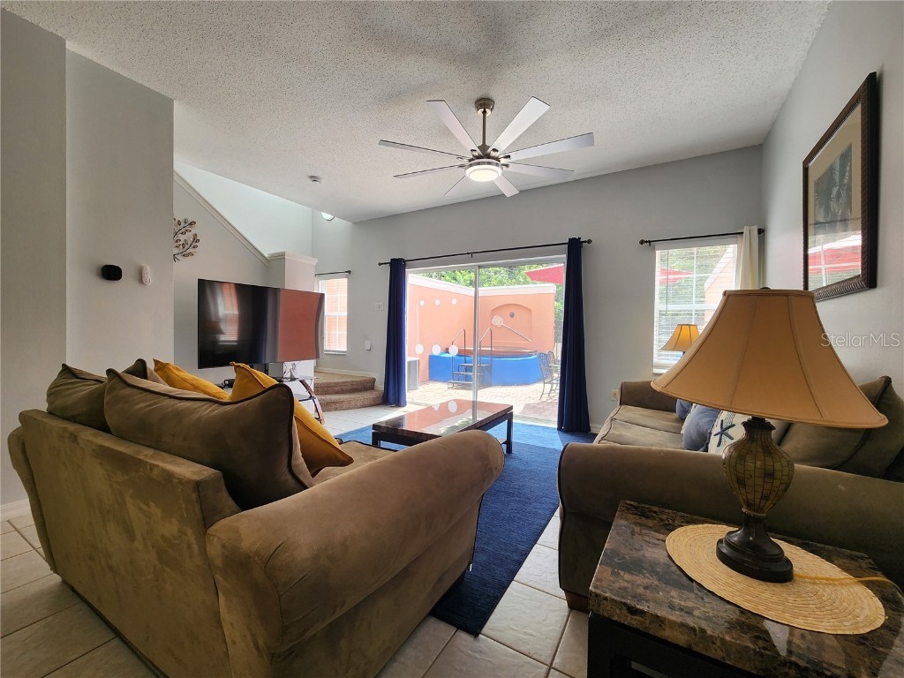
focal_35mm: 13
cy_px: 339
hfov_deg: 106.2
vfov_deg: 89.9
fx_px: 339
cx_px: 452
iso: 50
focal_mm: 2.2
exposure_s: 1/120
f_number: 2.2
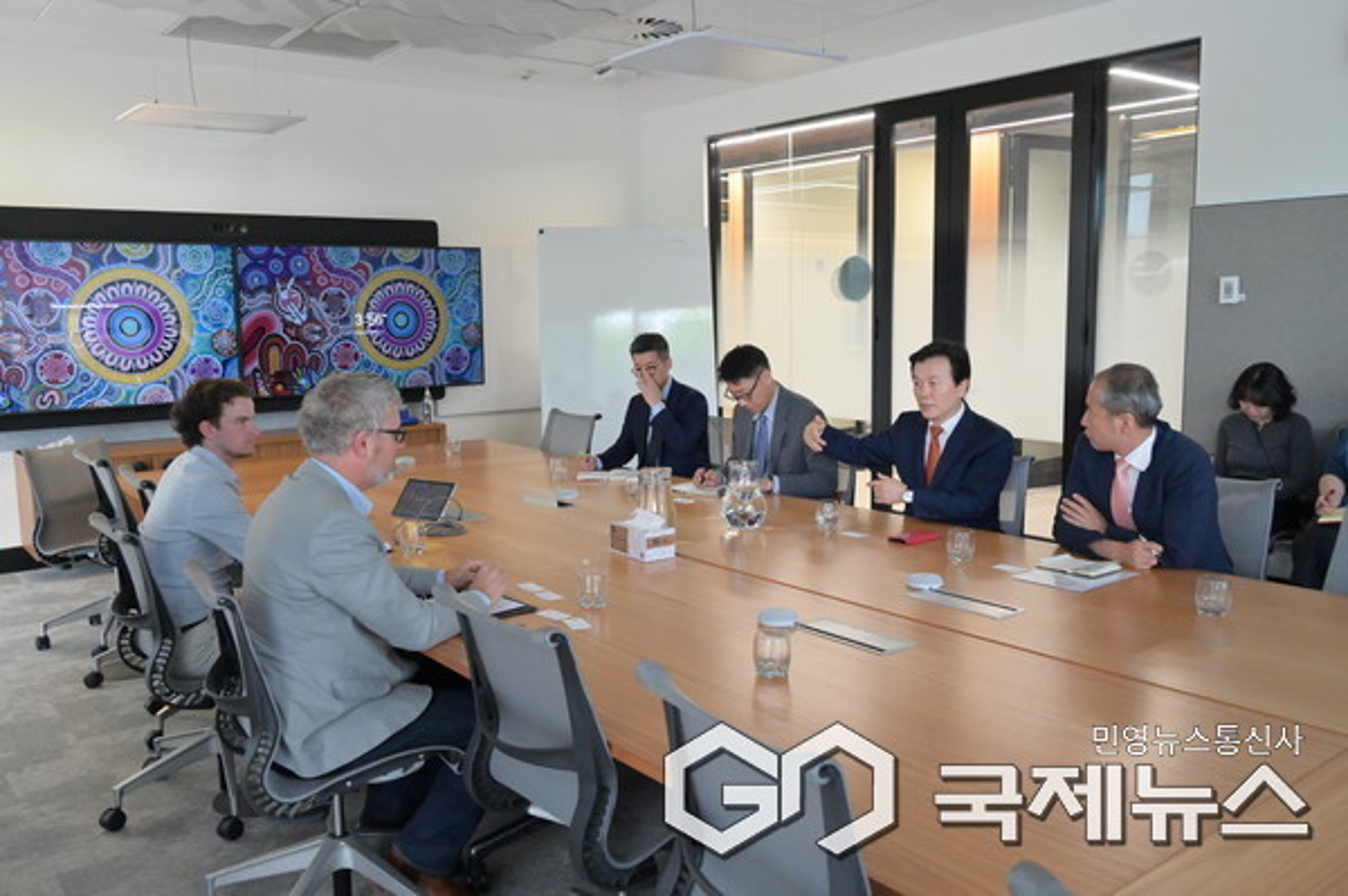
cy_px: 448
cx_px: 674
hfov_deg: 62.0
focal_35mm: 30
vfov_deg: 43.5
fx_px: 1122
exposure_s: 1/250
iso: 8000
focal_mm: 30
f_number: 6.3
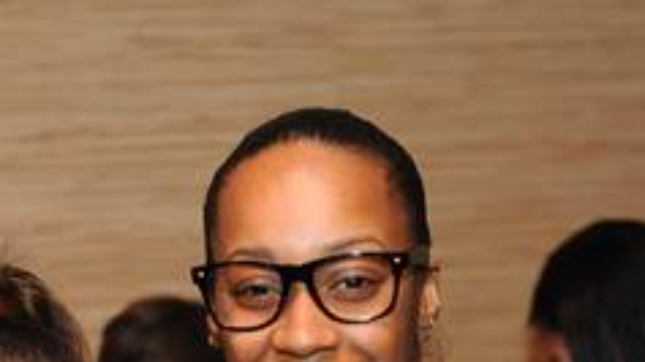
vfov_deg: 8.4
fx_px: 2410
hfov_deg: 15.2
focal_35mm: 141
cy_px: 495
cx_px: 180
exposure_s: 1/160
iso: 2500
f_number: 3.5
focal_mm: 58
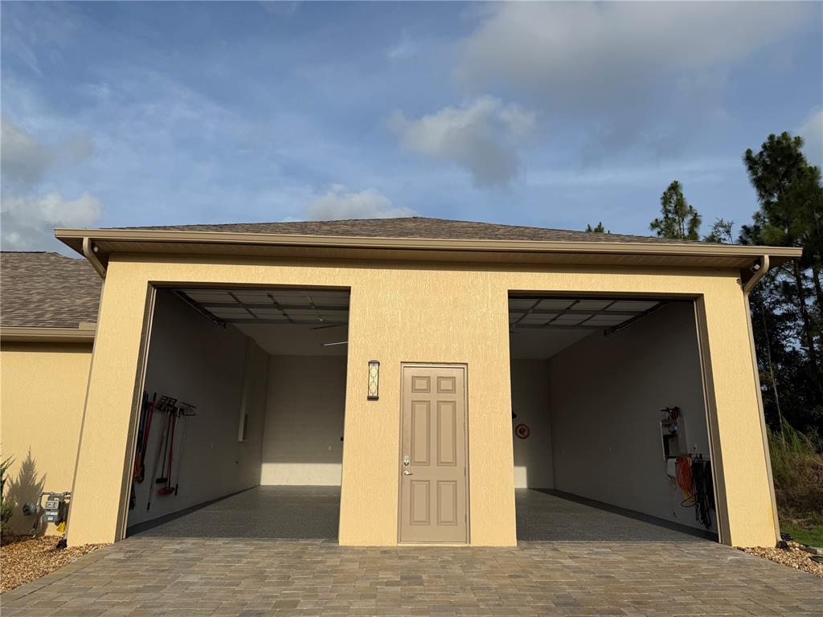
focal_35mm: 24
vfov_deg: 56.8
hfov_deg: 71.6
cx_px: 412
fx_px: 571
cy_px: 308
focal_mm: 6.76
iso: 80
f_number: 1.78
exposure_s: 1/6173
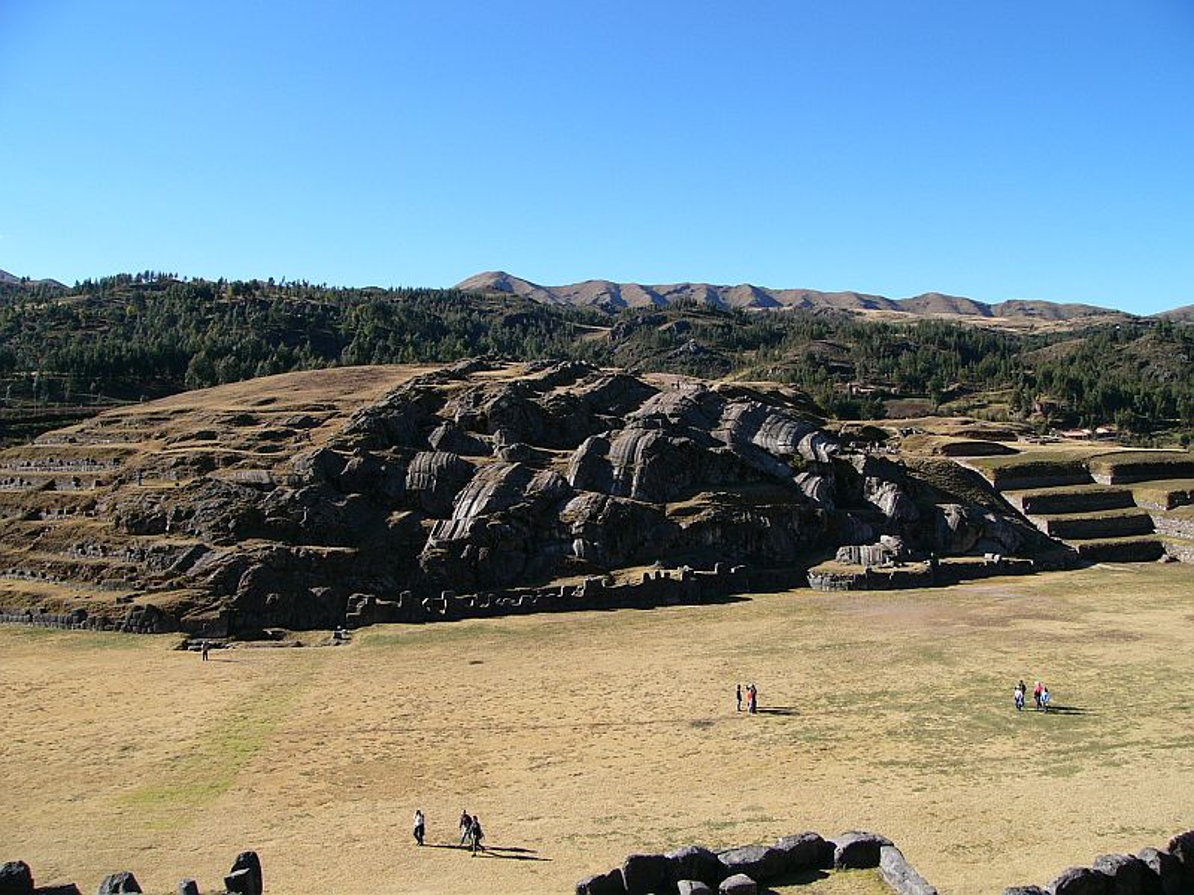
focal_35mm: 36
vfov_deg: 39.7
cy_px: 448
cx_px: 597
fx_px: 1242
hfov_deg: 51.4
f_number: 4
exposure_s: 1/400
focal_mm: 6
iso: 50
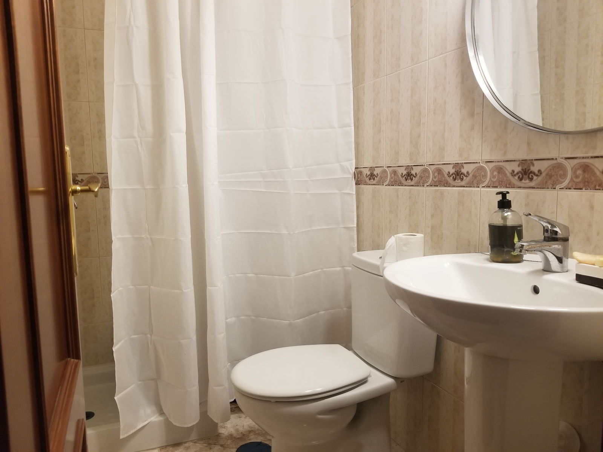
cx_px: 302
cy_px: 226
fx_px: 453
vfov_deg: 53.1
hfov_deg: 67.3
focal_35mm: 26
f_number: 1.7
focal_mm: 4.25
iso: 200
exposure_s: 1/13
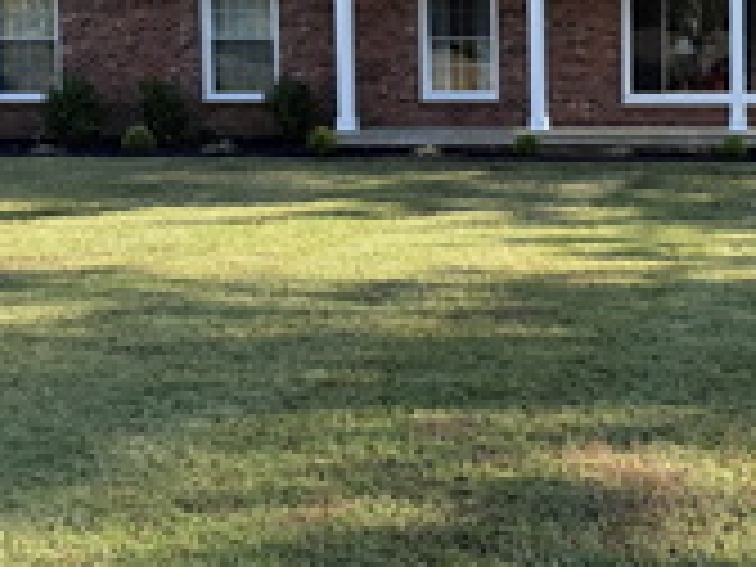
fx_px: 1245
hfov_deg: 31.4
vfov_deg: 25.3
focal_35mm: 57
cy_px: 130
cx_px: 747
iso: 100
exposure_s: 1/1292
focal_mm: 6.76
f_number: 1.78
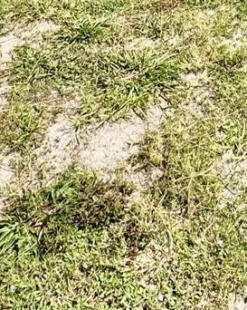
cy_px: -191
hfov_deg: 23.2
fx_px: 586
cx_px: 223
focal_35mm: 64
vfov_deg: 22.5
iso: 40
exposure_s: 1/2028
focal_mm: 2.22
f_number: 2.2
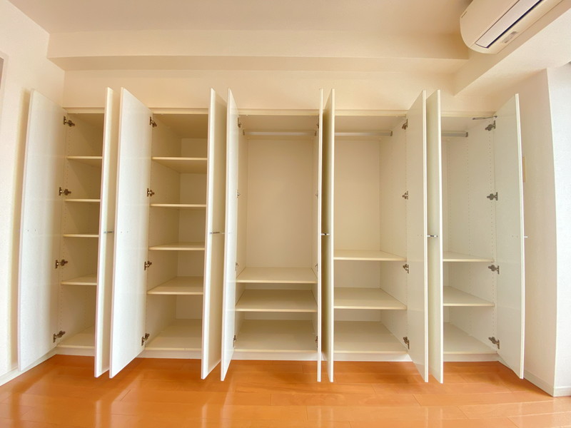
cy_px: 214
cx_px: 286
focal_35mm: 13
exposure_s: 1/121
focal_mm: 1.54
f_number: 2.4
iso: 125
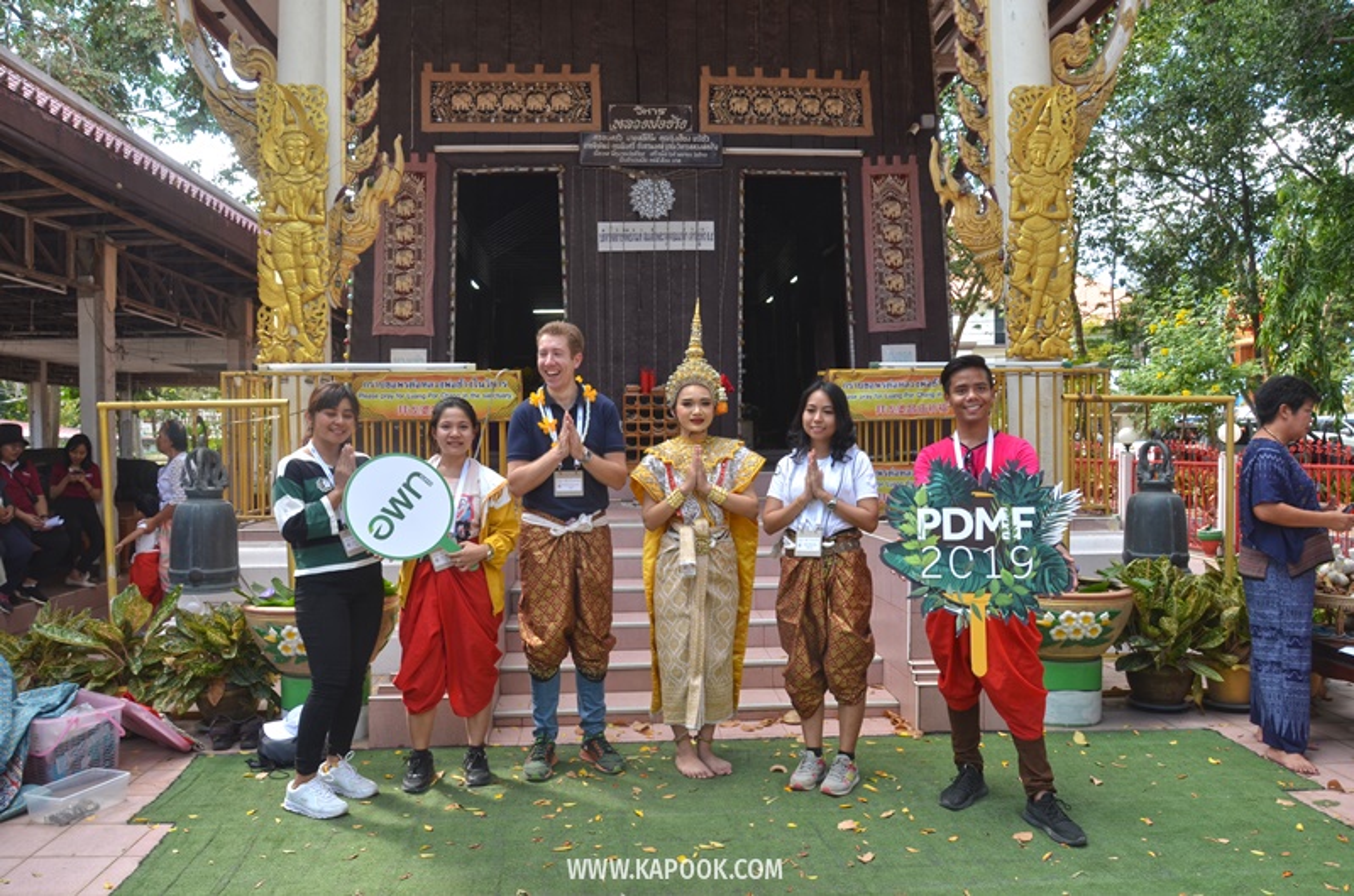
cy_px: 448
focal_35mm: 27
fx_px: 1013
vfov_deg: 47.7
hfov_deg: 67.5
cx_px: 677
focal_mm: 18
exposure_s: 1/60
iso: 200
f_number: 7.1
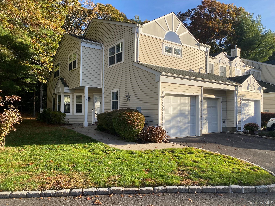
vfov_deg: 53.1
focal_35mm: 26
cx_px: 138
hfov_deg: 67.3
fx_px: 207
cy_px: 103
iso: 32
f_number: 1.8
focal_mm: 4.25
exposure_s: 1/1093
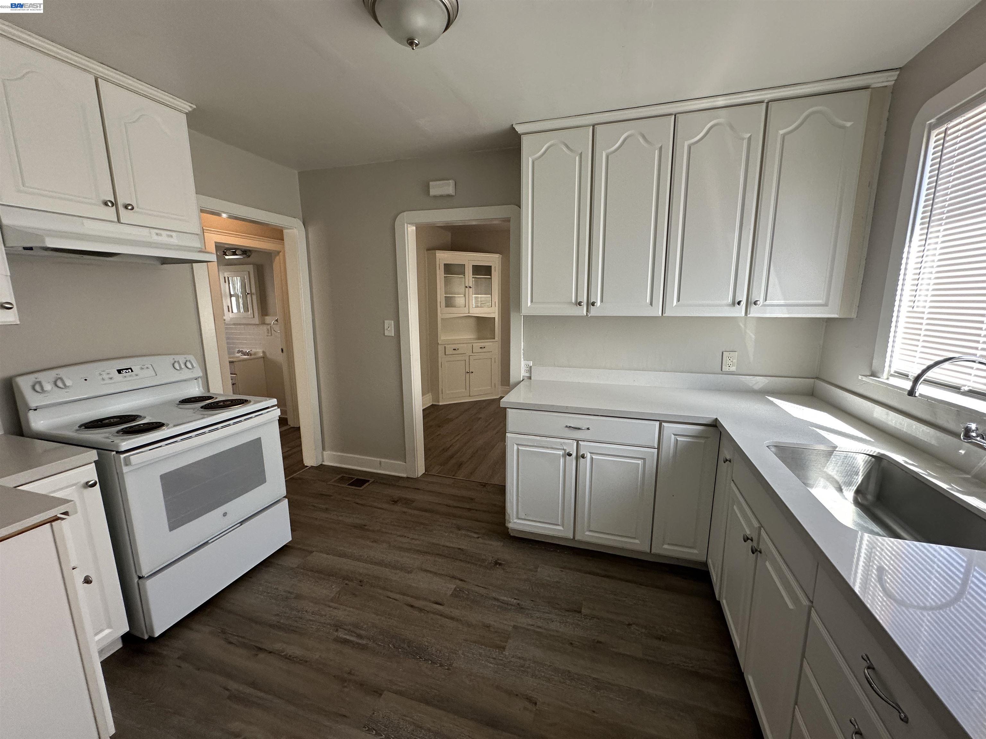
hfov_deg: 102.1
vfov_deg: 85.7
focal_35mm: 14
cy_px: 370
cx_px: 493
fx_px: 399
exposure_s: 1/120
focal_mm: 2.22
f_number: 2.2
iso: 160
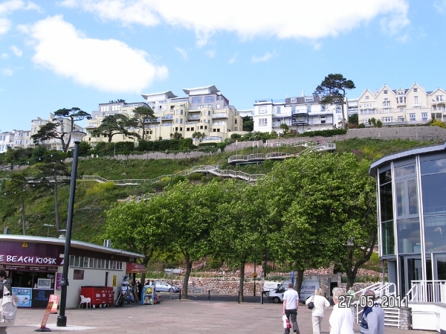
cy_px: 167
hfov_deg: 49.0
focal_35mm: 38
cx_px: 223
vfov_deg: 37.7
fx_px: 489
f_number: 5.6
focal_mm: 7.8
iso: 100
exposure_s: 1/180
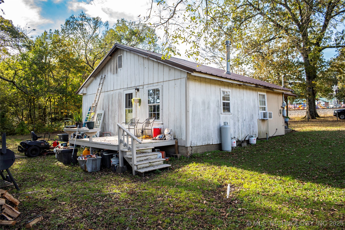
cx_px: 172
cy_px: 115
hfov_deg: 73.7
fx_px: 230
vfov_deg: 53.1
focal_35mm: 24
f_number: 4.5
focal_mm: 16
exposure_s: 1/200
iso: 100
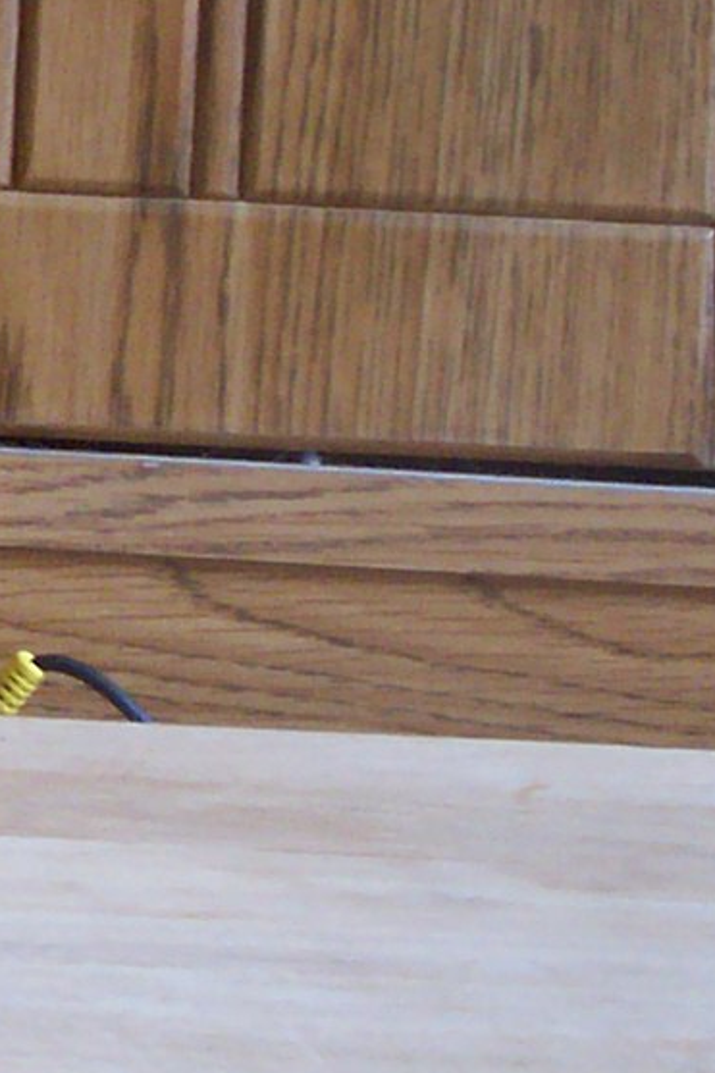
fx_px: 4620
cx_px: -759
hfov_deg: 8.4
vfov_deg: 13.2
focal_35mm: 155
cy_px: 227
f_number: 4.5
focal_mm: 5.9
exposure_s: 1/8.22
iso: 140
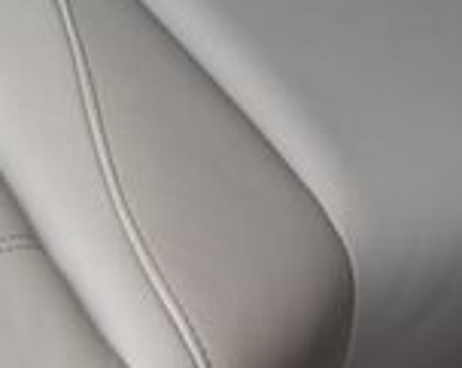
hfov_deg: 12.5
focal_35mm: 152
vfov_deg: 9.1
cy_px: -529
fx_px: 2074
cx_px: -30
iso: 500
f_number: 5
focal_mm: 24
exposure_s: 1/100
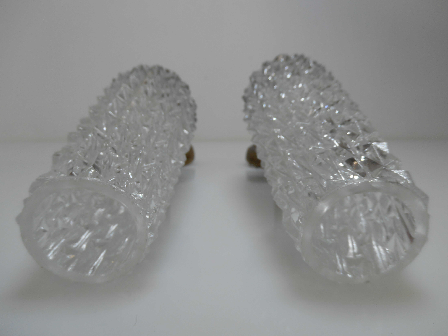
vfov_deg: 53.1
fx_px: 336
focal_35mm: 26
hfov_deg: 67.3
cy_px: 165
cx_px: 227
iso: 80
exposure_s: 1/40
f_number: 3.5
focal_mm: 4.5
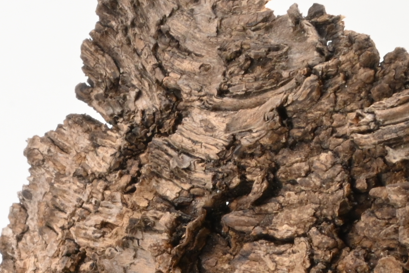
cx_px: -65
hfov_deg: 18.3
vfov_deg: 12.4
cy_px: 380
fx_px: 1211
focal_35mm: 107
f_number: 22
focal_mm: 20.5
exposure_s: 1/15
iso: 640
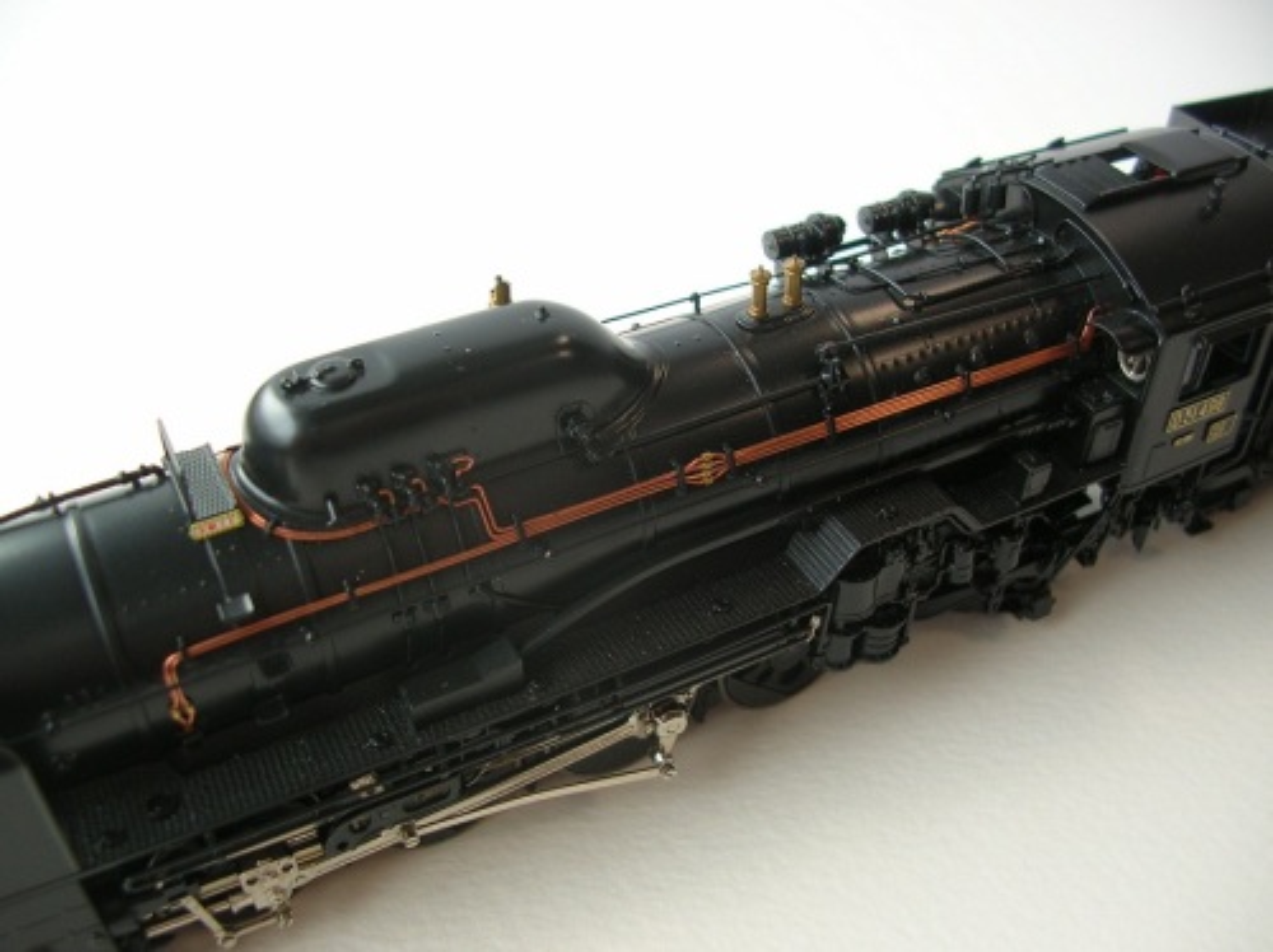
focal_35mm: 35
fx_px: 1286
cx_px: 636
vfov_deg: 40.6
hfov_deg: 52.7
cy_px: 476
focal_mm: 5.8
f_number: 2.8
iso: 50
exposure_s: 1/39.6
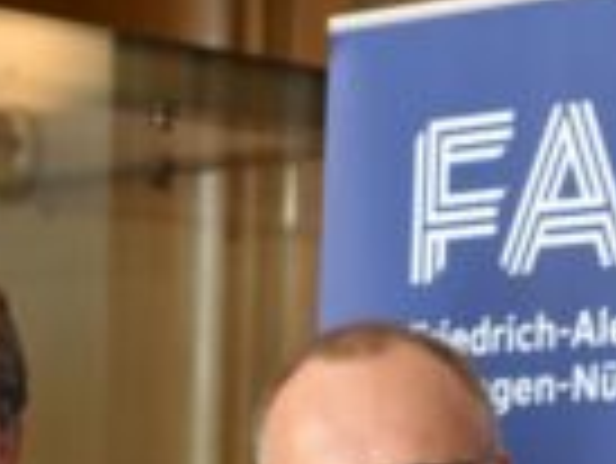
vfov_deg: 6.3
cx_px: 180
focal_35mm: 235
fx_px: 4186
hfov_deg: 8.4
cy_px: 667
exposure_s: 1/60
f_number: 3.5
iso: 800
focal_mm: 70
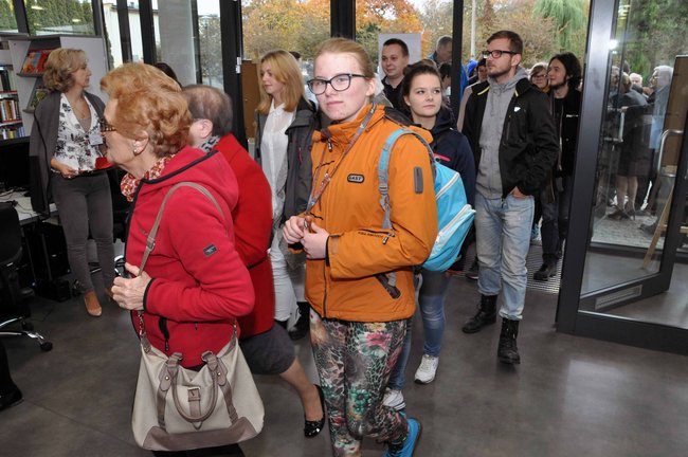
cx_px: 344
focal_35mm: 27
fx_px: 515
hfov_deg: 67.4
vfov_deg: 47.8
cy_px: 228
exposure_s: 1/60
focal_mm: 18
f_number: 13
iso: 800
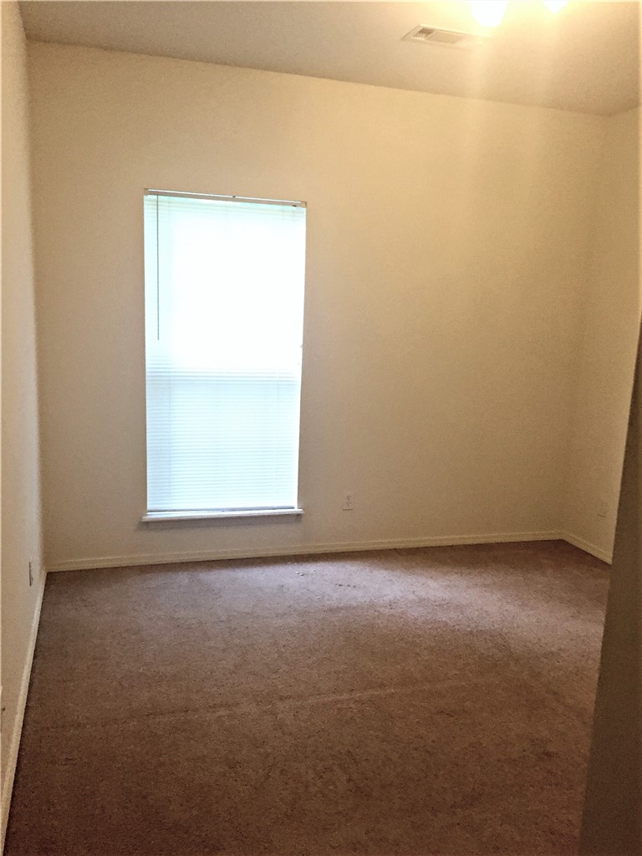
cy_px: 428
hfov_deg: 48.2
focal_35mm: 29
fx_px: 717
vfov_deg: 61.7
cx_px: 321
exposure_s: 1/30
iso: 200
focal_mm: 4.15
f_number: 2.2
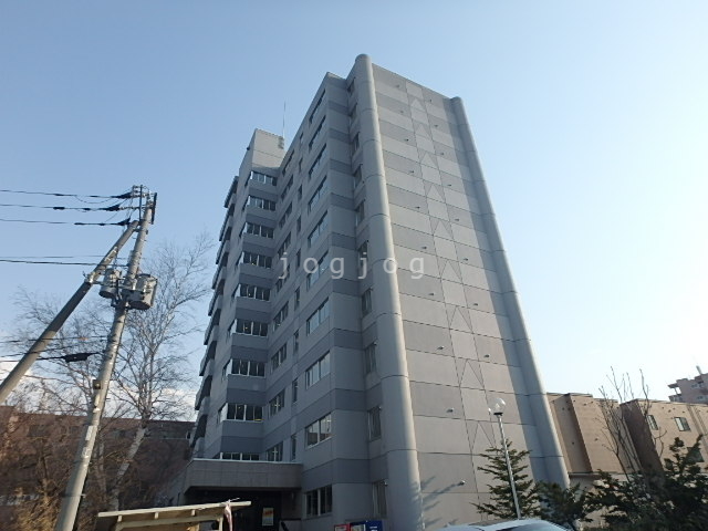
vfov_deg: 63.4
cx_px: 354
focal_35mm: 21
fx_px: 430
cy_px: 266
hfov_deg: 79.0
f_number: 3.5
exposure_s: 1/800
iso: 125
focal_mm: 3.7
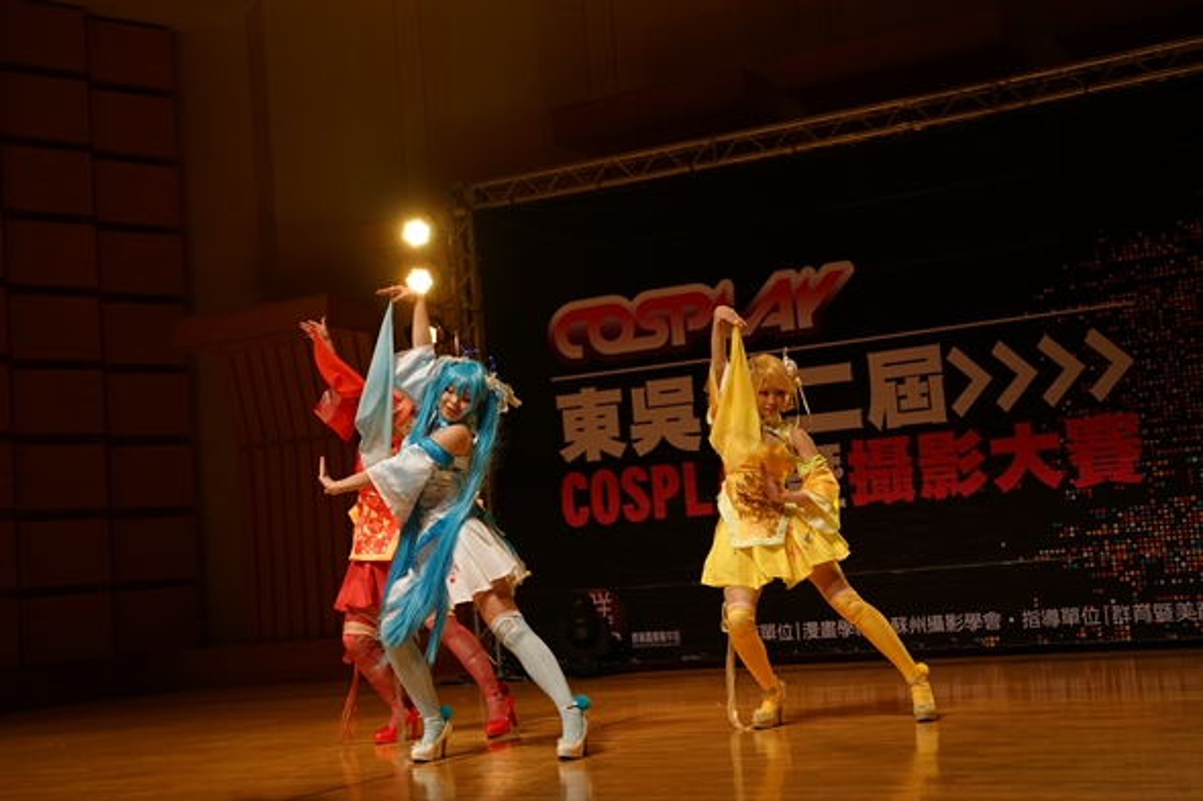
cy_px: 400
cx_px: 602
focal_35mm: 52
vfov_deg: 26.0
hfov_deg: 38.2
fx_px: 1737
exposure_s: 1/250
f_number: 2.8
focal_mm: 52
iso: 500
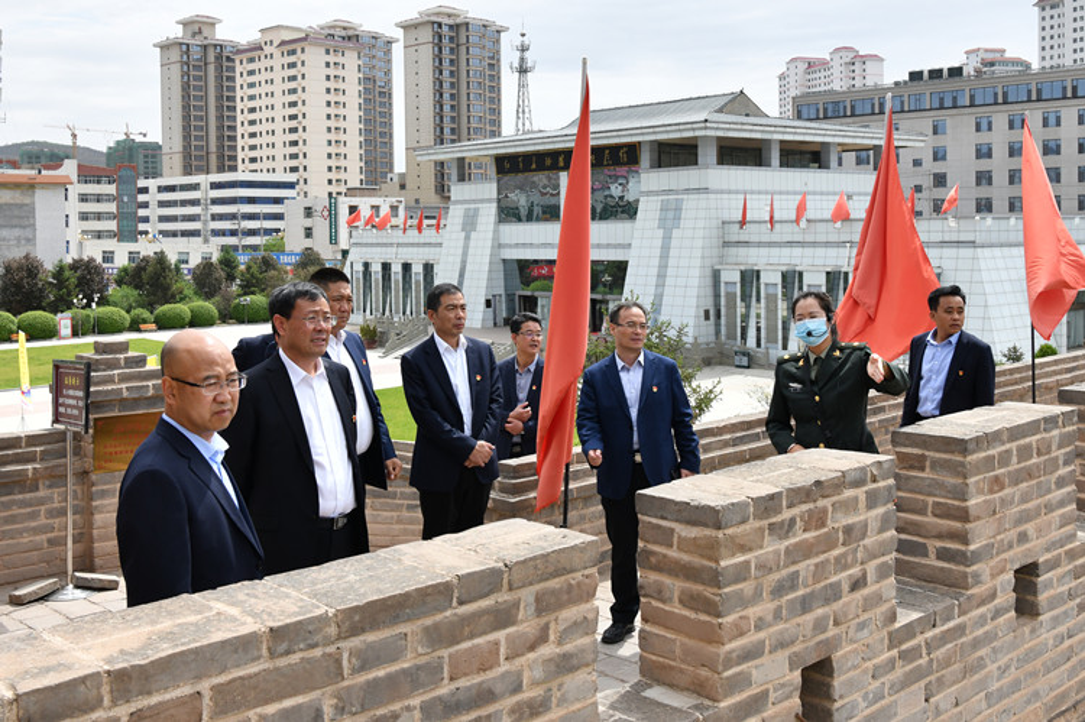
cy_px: 361
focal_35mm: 32
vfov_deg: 41.1
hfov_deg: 58.7
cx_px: 542
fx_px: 964
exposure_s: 1/1000
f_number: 11
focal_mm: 32
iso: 800
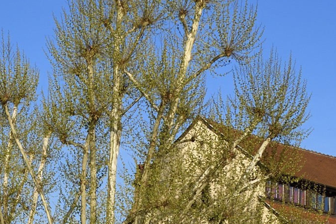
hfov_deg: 13.3
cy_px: 520
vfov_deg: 8.2
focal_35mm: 154
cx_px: 142
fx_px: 1437
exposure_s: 1/250
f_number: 13
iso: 200
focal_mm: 44
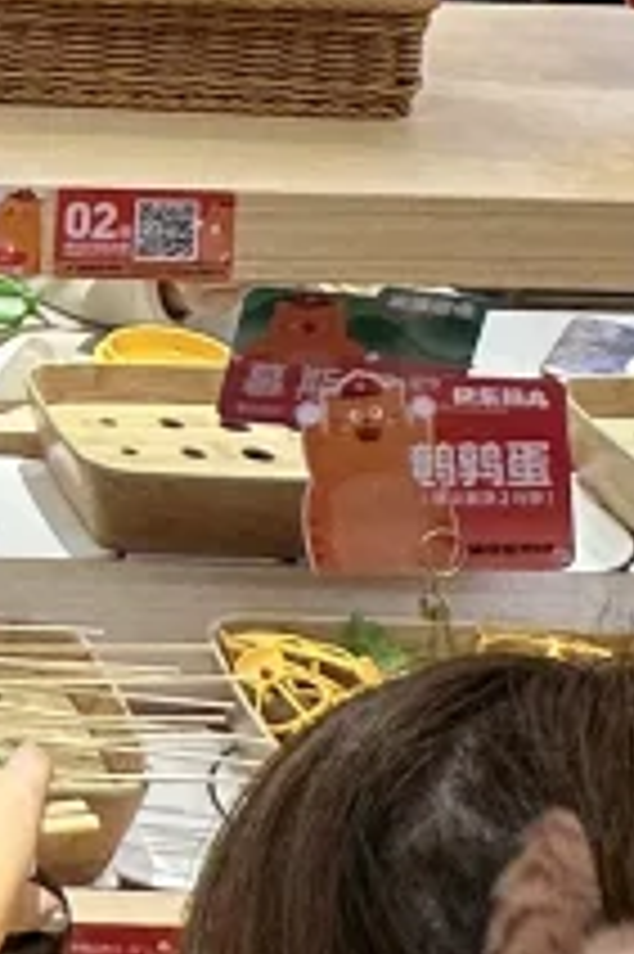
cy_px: -328
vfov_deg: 18.9
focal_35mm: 99
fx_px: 2619
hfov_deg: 11.8
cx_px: -769
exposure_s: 1/100
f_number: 2.2
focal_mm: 2.22
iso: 50
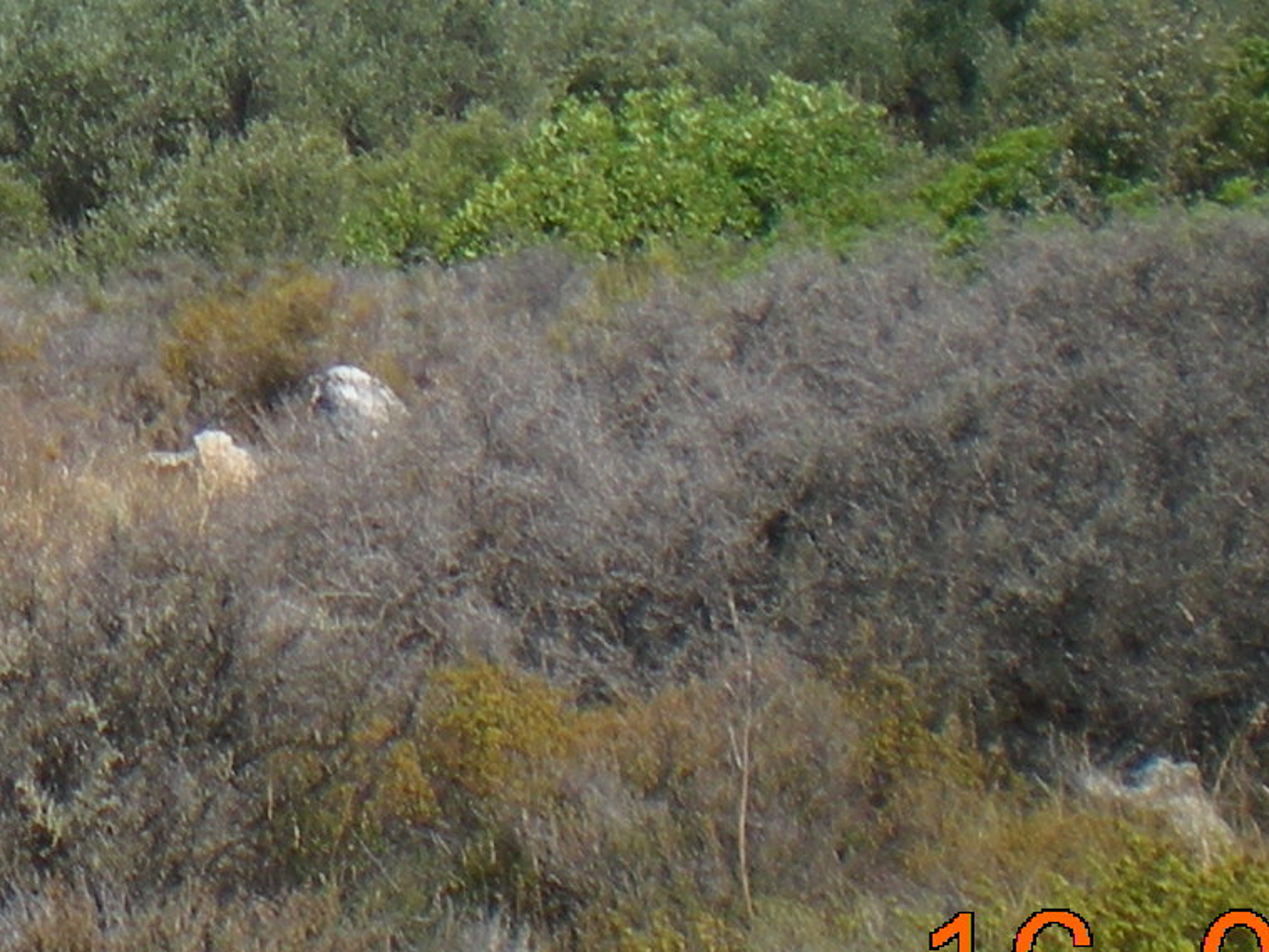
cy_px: -549
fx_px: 5647
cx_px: -507
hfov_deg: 12.3
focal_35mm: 154
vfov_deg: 9.3
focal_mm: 6.3
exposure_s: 1/375
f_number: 4.6
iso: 50
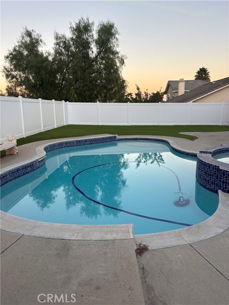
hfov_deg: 53.1
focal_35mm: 26
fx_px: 229
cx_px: 114
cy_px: 152
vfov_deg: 67.3
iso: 40
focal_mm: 5.96
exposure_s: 1/121
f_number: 1.6
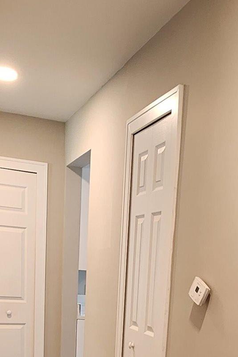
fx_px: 515
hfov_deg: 25.8
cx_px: 171
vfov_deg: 32.9
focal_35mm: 52
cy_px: 404
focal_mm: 2.2
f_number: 2.2
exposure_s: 1/60
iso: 250
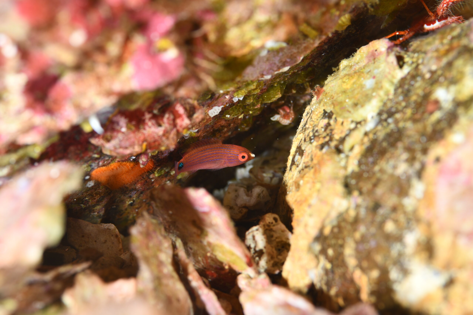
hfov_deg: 19.5
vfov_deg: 13.0
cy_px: 158
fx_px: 1380
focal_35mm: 105
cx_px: 236
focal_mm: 105
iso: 100
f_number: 10
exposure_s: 1/250
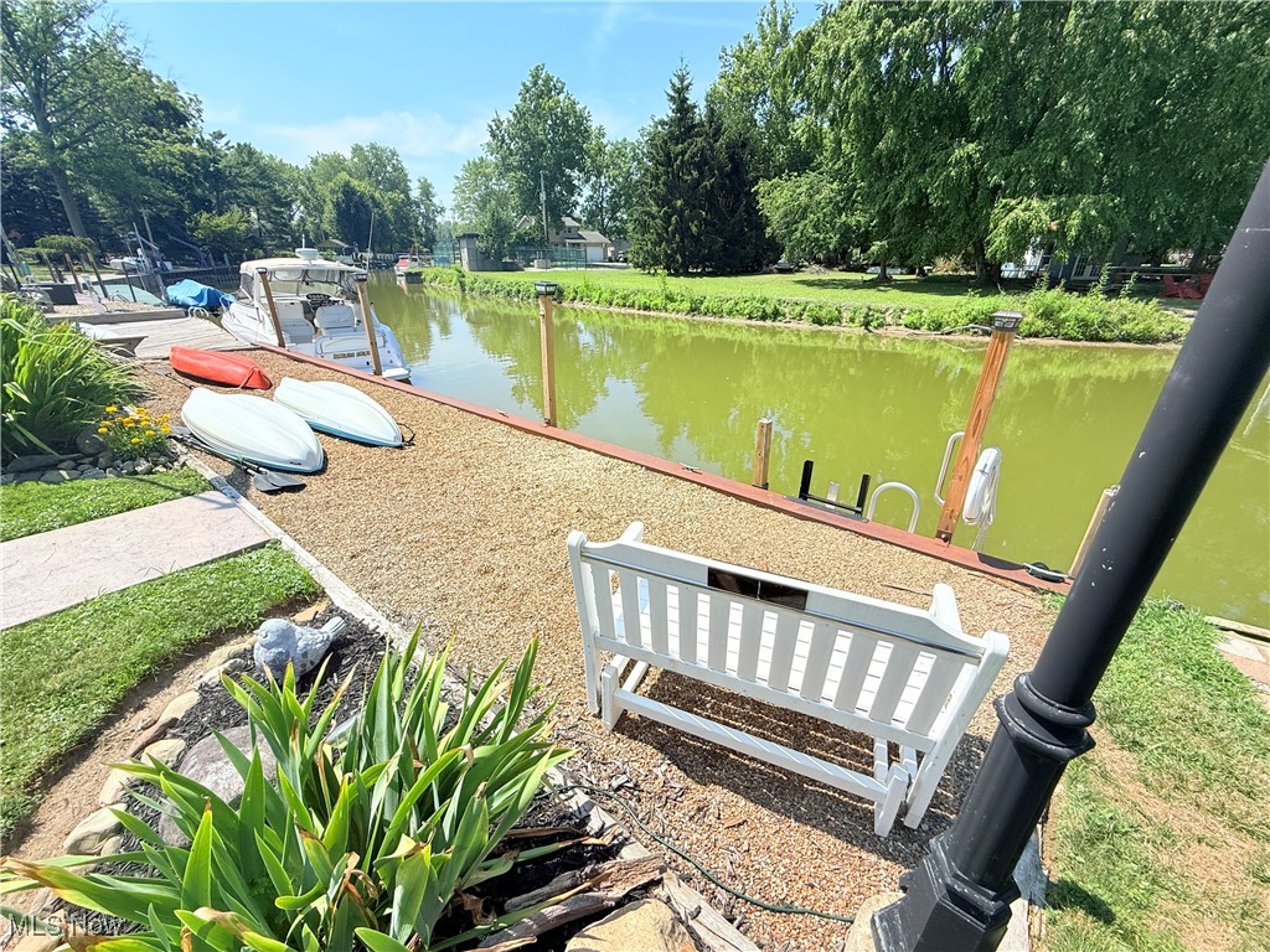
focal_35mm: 14
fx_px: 514
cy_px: 476
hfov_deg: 102.1
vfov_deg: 85.7
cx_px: 635
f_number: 2.2
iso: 50
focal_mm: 2.22
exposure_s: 1/2410
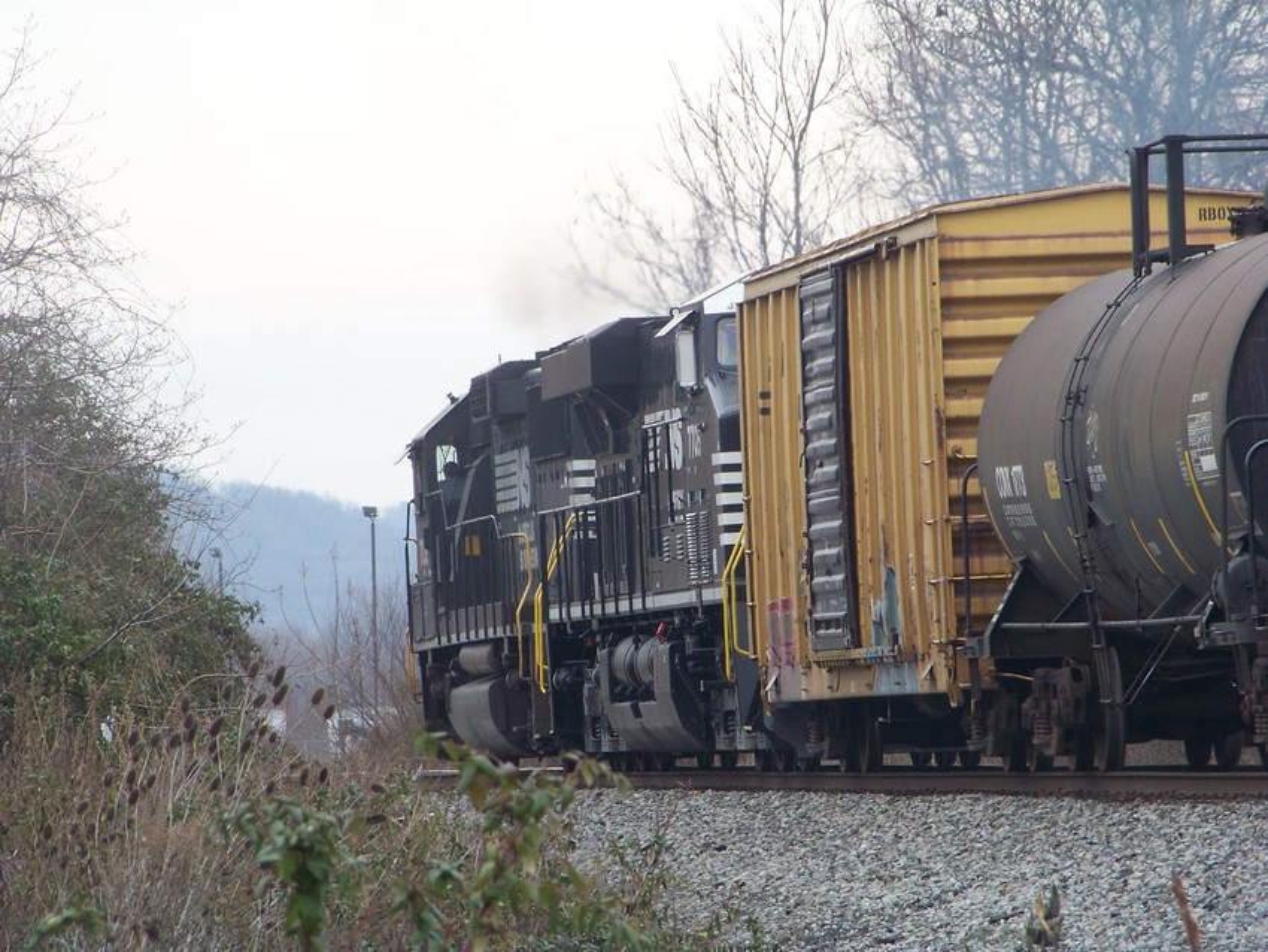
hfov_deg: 5.1
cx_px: 634
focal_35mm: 389
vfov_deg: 3.8
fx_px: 14253
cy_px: 476
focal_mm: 64.4
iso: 100
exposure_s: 1/125
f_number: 6.3
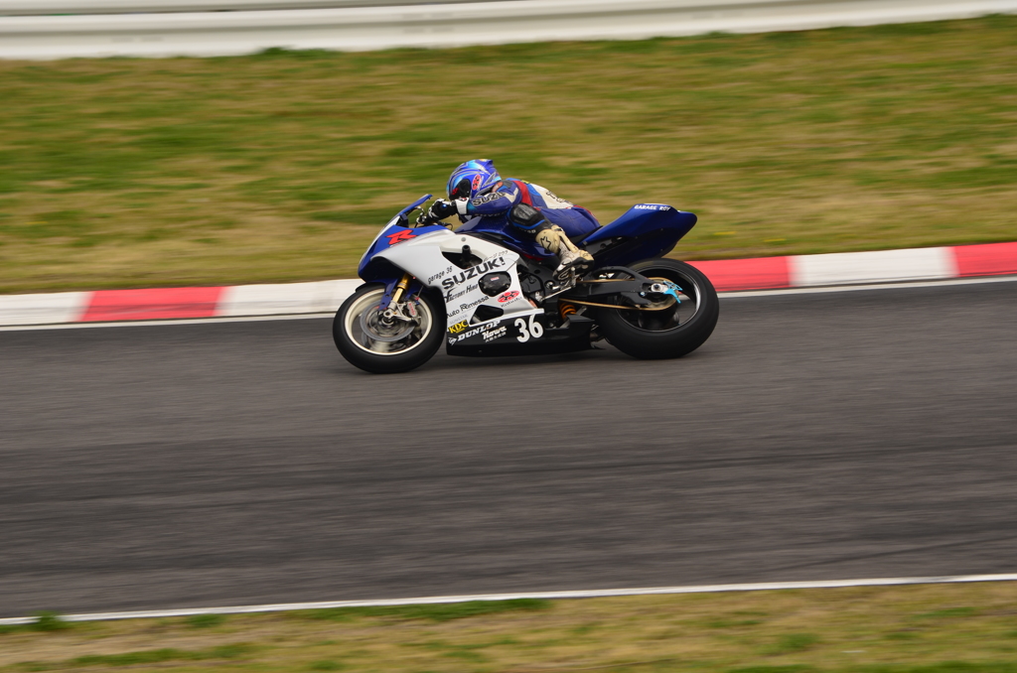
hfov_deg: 6.3
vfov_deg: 4.1
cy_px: 336
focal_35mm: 330
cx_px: 508
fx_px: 9302
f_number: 9
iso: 100
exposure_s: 1/250
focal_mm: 220
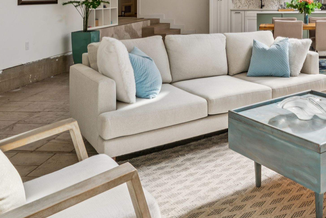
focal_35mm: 43
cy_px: -4
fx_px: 387
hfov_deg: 42.9
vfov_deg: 29.2
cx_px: 274
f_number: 13
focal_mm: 17.3
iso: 100
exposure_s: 1/40
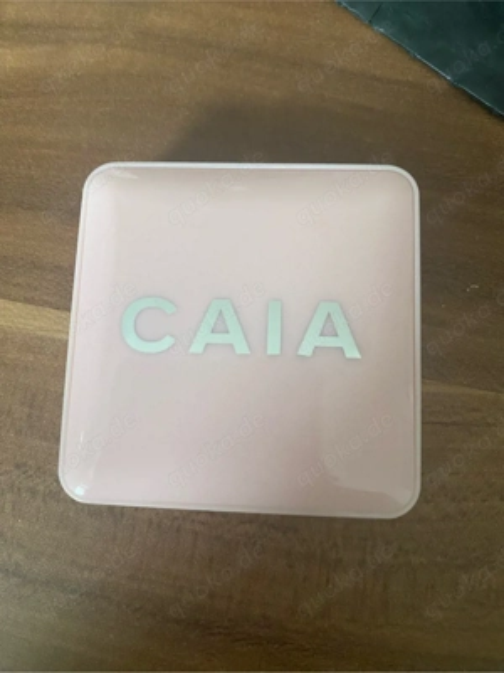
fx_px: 485
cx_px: 252
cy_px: 336
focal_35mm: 25
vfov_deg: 69.4
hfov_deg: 54.9
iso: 500
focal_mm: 4.25
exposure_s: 1/45
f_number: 1.8
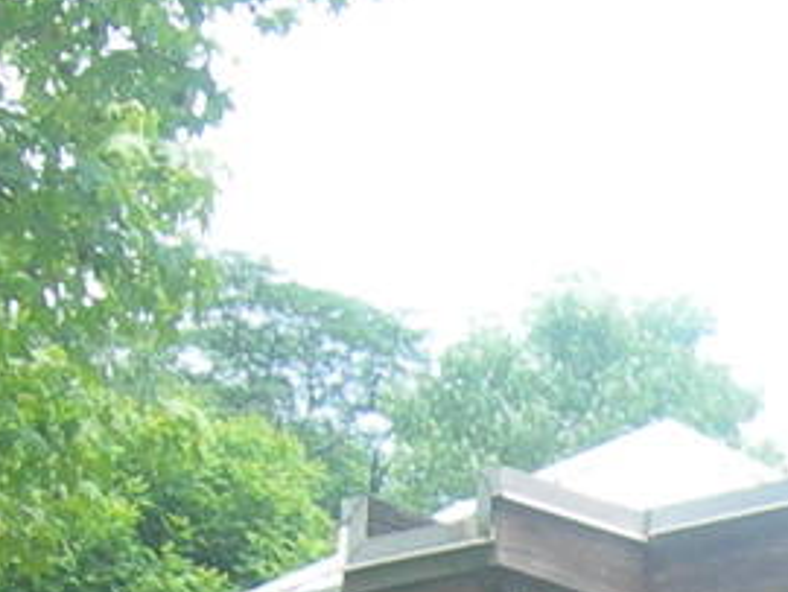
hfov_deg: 8.5
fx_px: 5126
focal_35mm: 225
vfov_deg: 6.2
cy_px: 1636
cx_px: 1278
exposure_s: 1/297
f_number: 2.8
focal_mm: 7.8
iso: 50
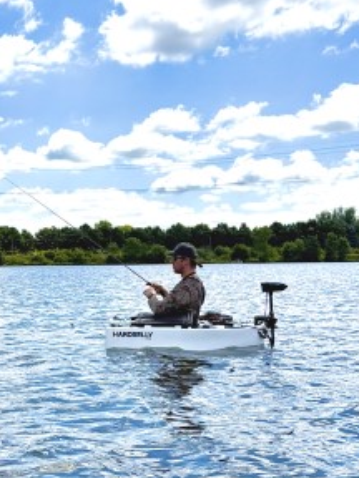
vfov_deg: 30.2
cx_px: 52
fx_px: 885
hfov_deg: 22.5
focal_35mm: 64
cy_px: 261
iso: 80
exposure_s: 1/11905
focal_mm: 6.76
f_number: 1.78
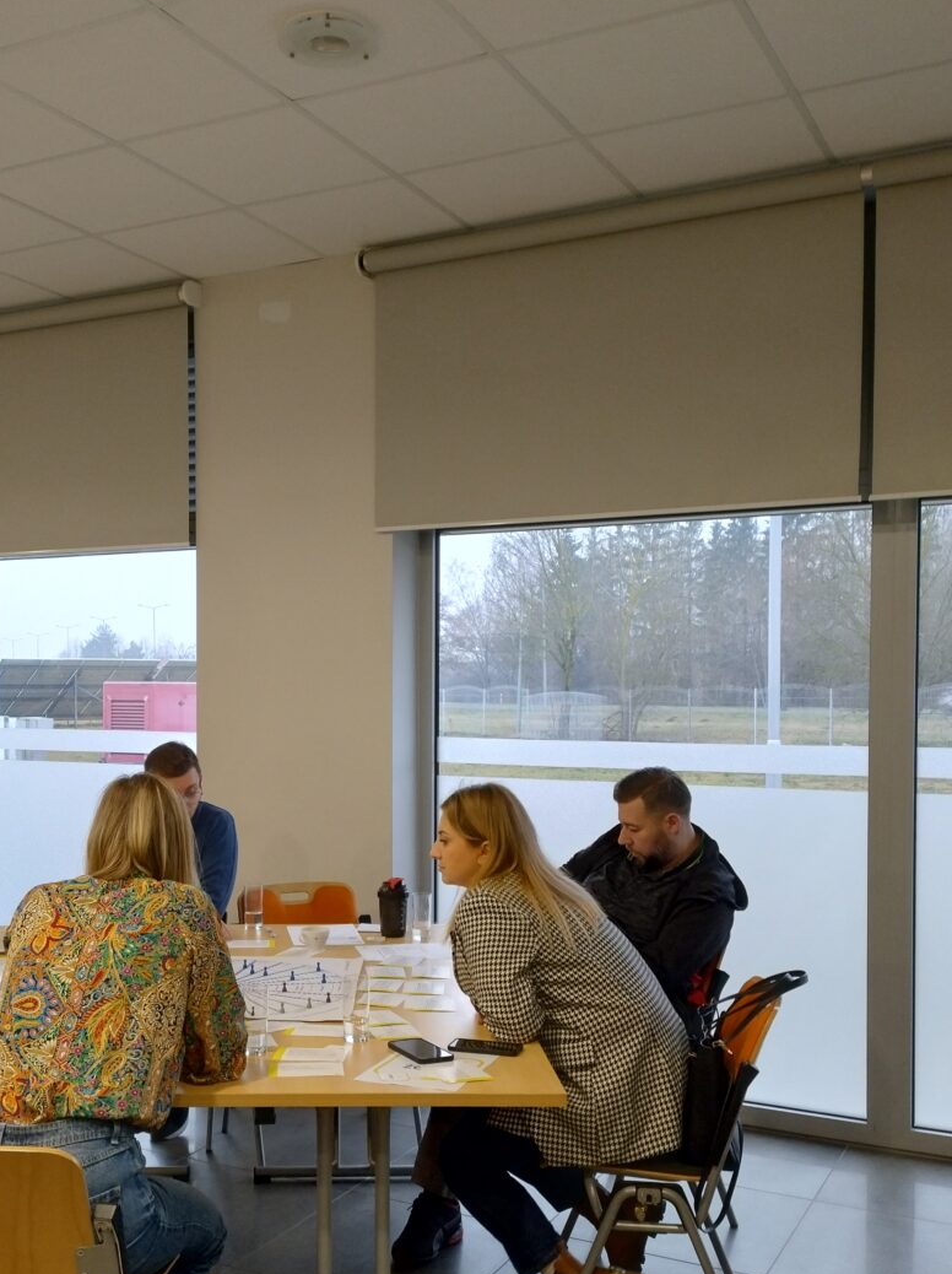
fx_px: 1360
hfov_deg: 38.5
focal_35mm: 37
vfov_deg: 50.1
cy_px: 718
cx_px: 401
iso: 694
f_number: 1.7
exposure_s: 1/33.3
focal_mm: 4.71
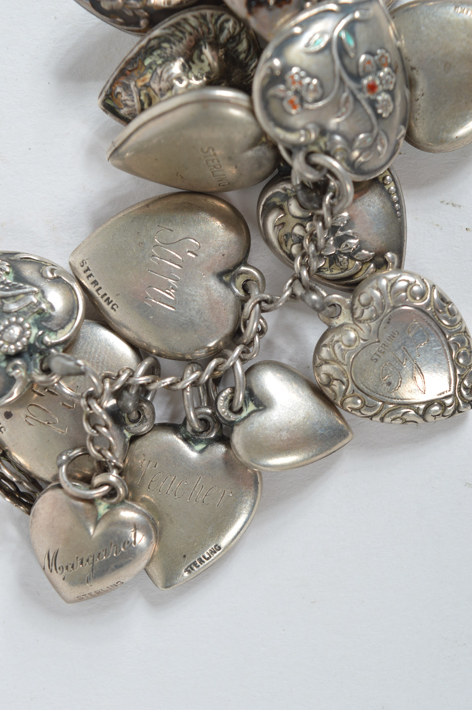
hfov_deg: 16.5
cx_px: 236
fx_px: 1625
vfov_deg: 24.6
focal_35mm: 82
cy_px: 355
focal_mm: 55
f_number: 9
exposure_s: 1/125
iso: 100
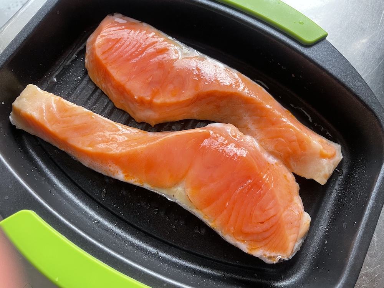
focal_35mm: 26
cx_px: 192
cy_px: 144
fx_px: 288
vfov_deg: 53.1
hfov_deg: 67.3
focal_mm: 4.2
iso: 160
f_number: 1.6
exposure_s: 1/60
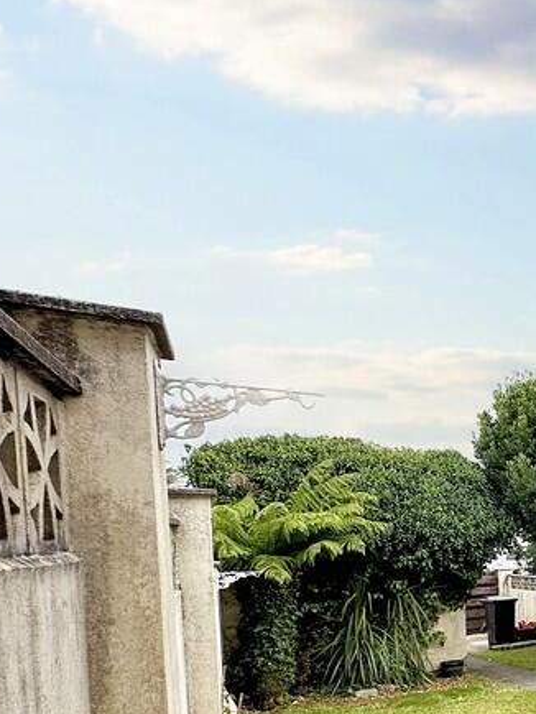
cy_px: 574
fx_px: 681
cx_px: 816
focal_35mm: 33
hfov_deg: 27.8
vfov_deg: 51.7
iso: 50
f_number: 2.2
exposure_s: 1/1033
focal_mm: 2.2
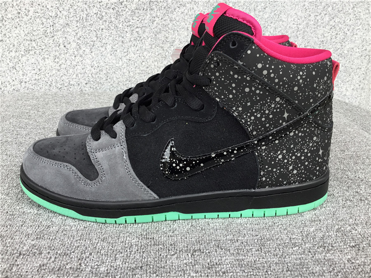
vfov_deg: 45.4
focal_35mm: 31
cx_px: 186
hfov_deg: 58.4
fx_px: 332
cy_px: 139
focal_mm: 3.3
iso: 25
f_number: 2.4
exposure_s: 1/120
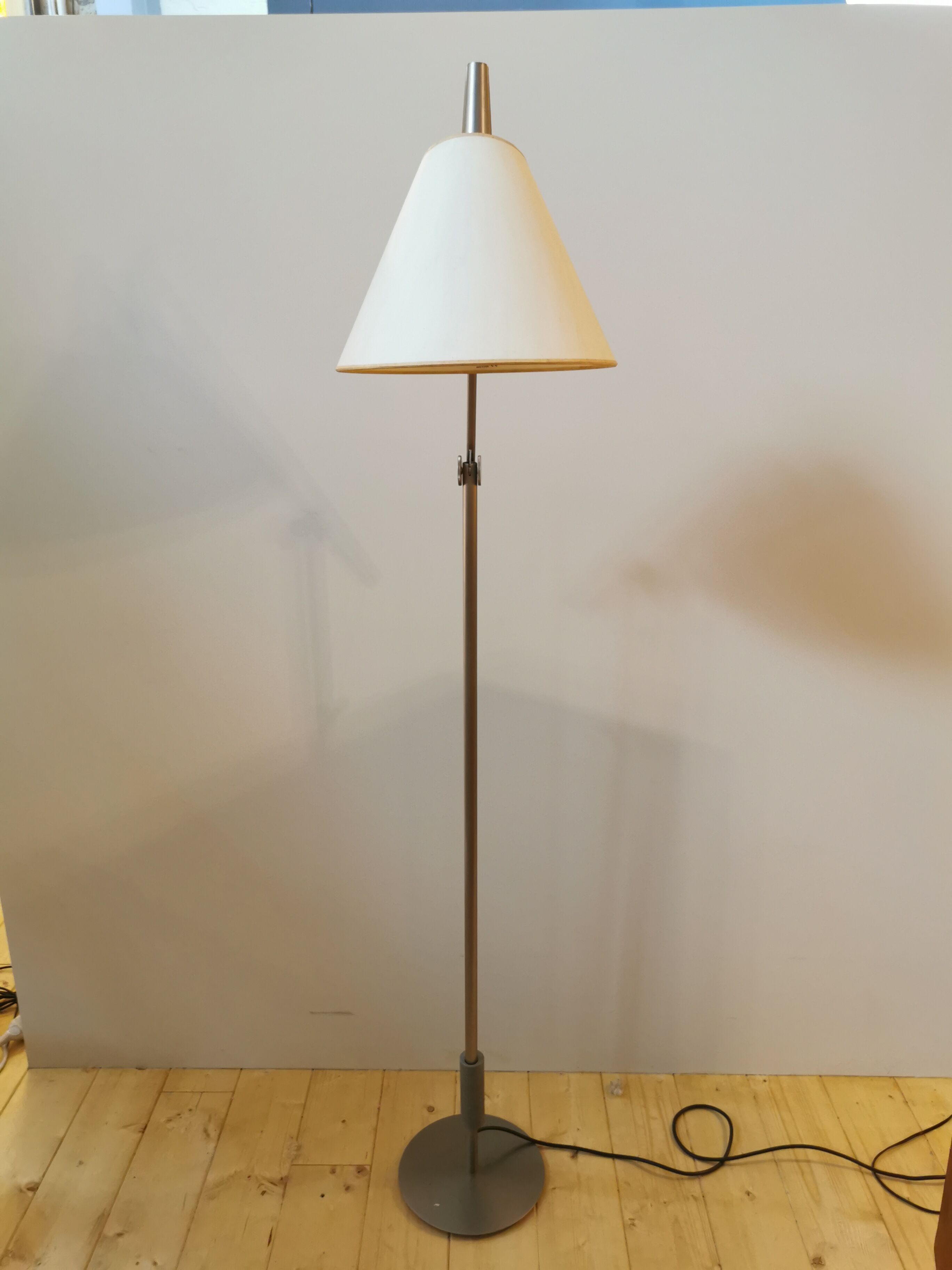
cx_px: 476
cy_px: 635
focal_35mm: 27
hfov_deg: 51.4
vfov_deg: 65.3
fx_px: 990
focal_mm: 5.58
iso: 160
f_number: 1.8
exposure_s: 1/50
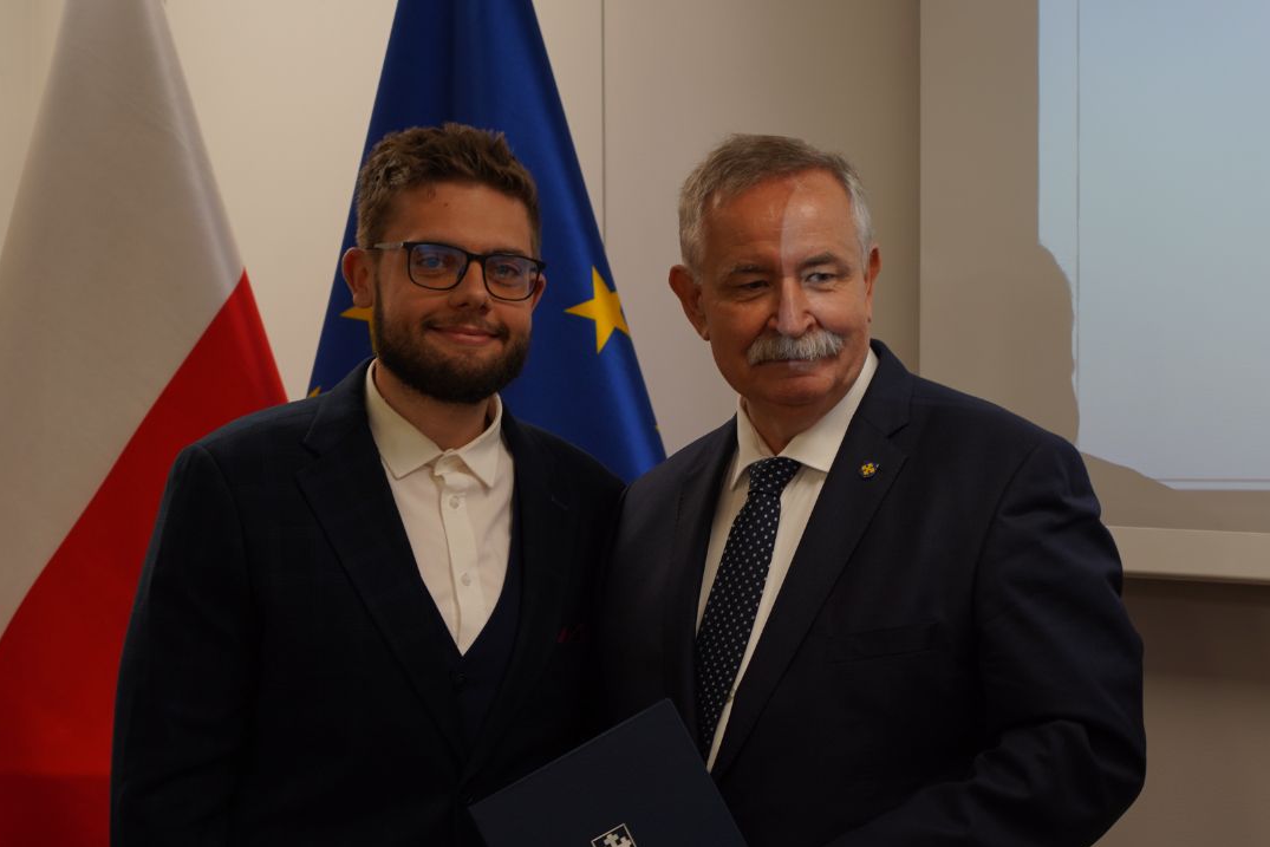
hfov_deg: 16.1
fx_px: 4481
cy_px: 493
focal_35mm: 127
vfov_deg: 10.8
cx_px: 573
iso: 200
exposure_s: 1/100
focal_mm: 105
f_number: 4
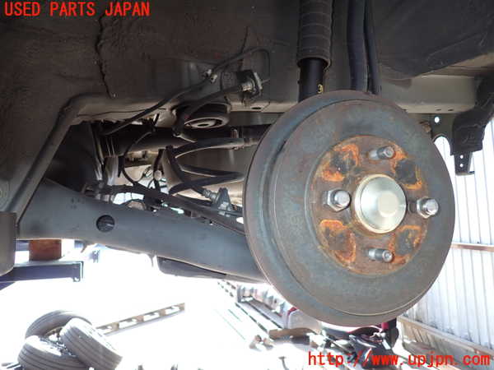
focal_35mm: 25
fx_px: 357
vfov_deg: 54.9
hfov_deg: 69.4
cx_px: 247
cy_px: 185
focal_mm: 4.5
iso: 100
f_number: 2
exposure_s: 1/125
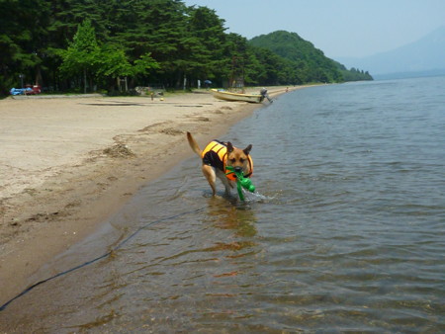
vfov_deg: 35.2
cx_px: 222
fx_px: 527
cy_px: 167
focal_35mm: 41
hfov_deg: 45.8
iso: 500
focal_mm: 7.4
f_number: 13
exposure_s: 1/400
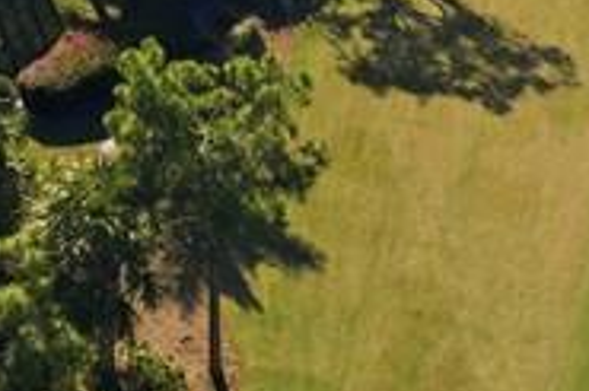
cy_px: -575
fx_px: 2256
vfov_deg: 8.9
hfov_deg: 14.7
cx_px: 35
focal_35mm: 138
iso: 110
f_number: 1.7
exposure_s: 1/4000
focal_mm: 6.7
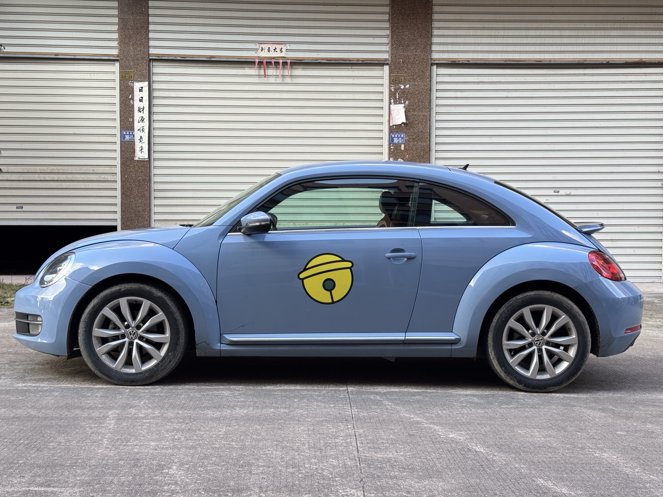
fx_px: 919
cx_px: 332
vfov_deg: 30.3
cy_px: 248
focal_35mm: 48
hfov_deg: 39.7
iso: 64
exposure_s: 1/231
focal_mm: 6.76
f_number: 1.78
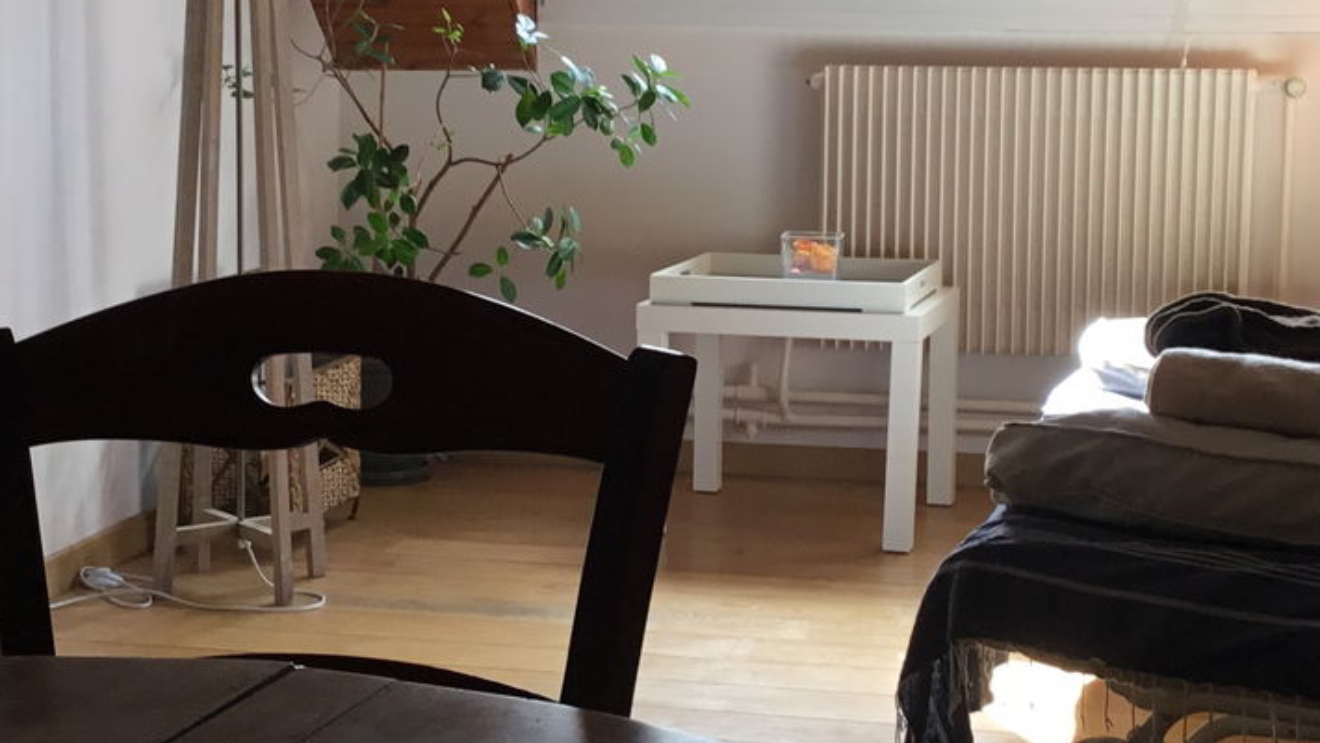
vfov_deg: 15.9
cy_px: 314
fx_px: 2660
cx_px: 642
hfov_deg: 27.9
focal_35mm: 76
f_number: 2.4
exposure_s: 1/50
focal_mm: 3.3
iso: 32
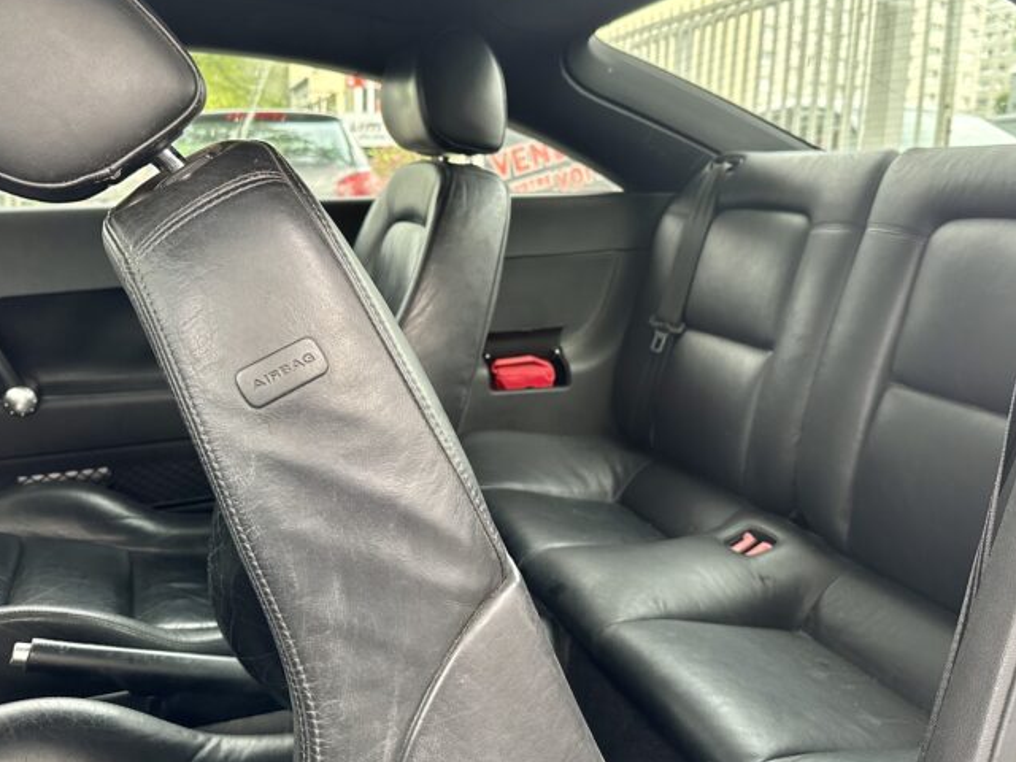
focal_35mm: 30
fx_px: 881
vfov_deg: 46.8
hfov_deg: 59.8
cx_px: 573
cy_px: 352
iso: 250
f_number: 1.78
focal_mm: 6.86
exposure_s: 1/109
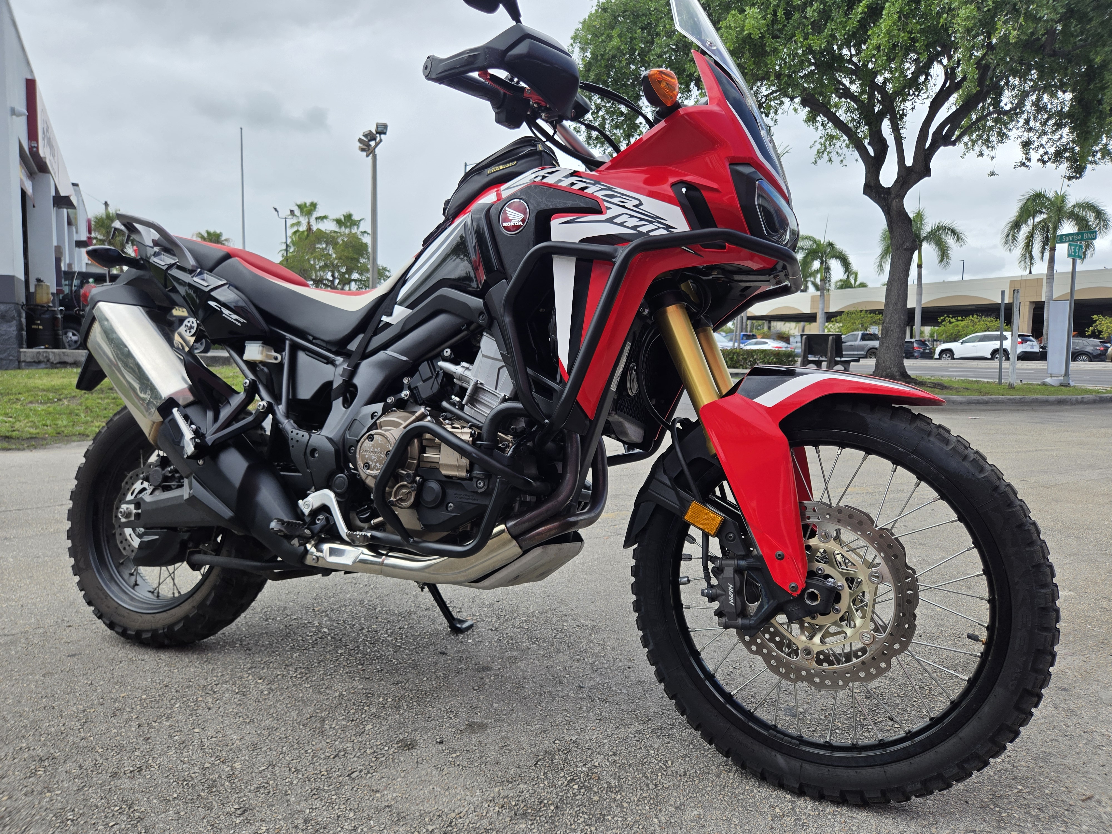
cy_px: 417
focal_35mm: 23
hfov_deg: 73.9
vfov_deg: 58.9
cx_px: 556
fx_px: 739
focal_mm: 5.4
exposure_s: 1/1036
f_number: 1.8
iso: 25
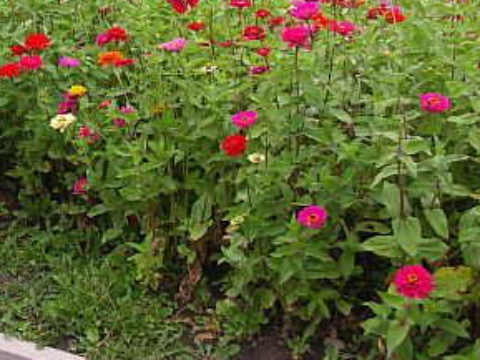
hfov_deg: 22.6
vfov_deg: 17.6
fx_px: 1138
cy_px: 3
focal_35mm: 82
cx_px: -35
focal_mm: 9.7
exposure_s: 1/100
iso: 50
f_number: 3.5
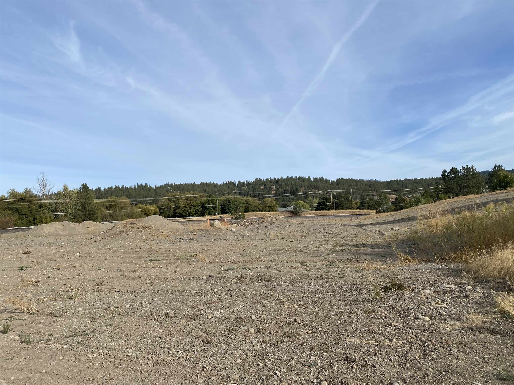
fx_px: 386
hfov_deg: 67.3
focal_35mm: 26
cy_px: 192
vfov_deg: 53.1
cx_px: 257
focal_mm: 4.25
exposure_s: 1/3497
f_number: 1.8
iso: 32
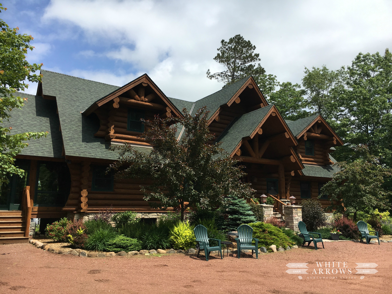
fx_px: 328
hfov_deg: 61.7
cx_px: 196
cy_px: 147
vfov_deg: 48.2
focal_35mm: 29
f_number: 2.2
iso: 25
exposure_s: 1/2262
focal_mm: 4.15
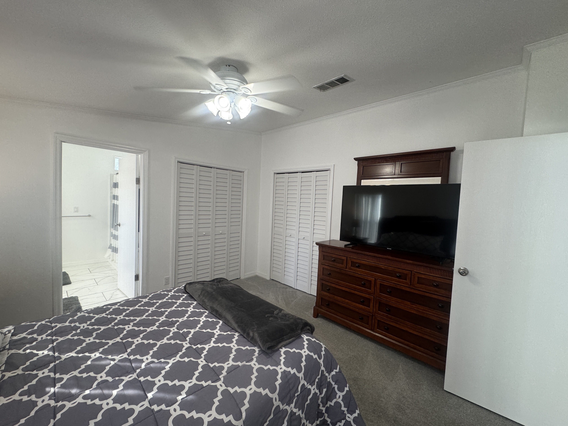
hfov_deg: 102.1
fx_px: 230
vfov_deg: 85.7
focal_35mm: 14
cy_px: 213
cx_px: 284
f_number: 2.2
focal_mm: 2.22
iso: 125
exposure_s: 1/120
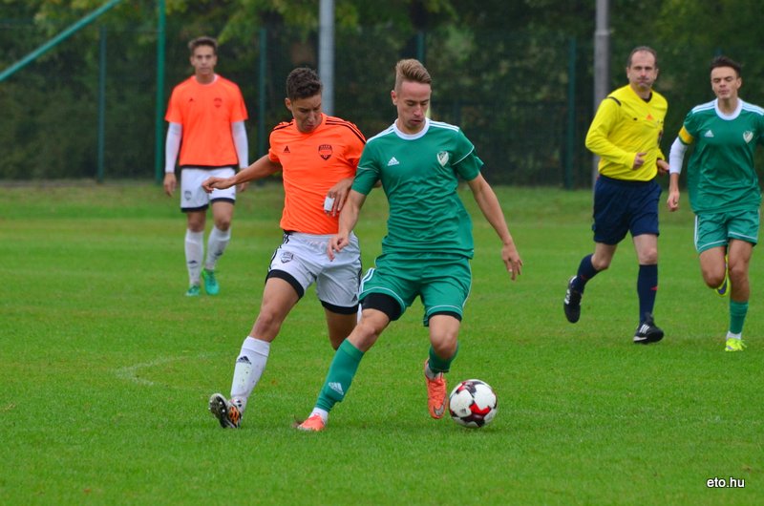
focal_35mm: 405
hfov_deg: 5.1
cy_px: 253
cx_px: 382
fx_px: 8578
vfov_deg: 3.4
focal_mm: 270
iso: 1000
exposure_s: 1/640
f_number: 7.1
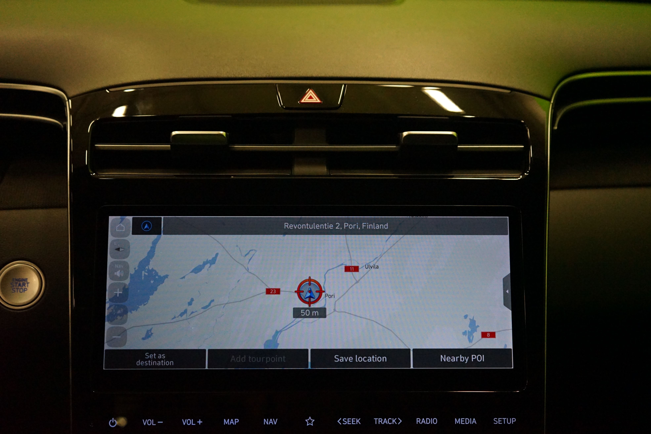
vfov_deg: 36.9
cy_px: 217
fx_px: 651
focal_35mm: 36
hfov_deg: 53.1
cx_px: 326
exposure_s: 1/125
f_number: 4
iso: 6400
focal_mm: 36
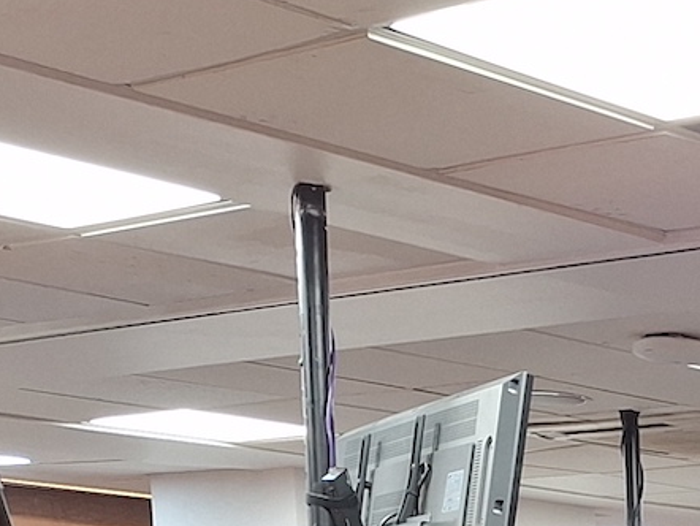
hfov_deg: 16.6
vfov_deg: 12.3
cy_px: 1098
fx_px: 2104
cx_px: 1143
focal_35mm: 104
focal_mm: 5.54
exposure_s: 1/40
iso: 100
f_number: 1.8
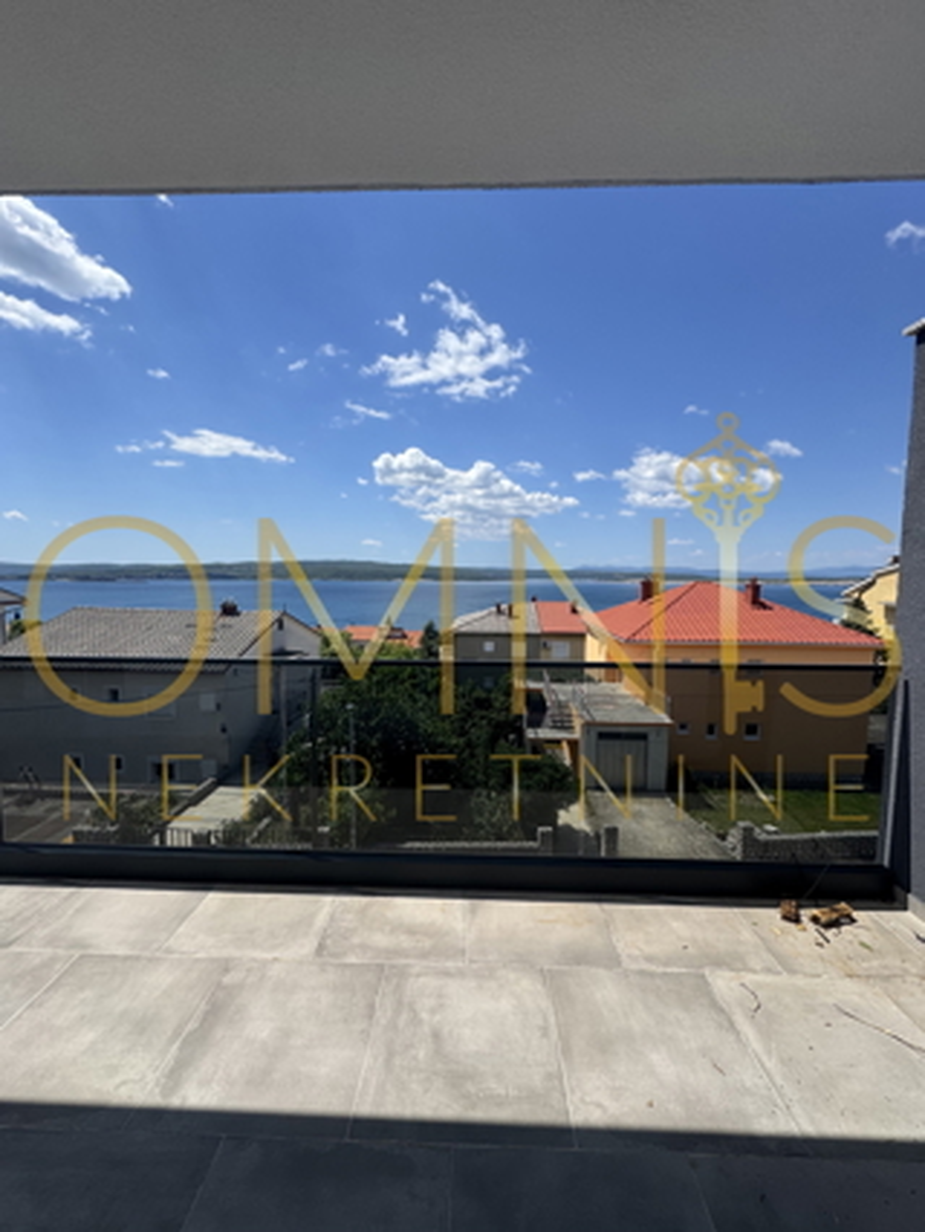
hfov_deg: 85.7
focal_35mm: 14
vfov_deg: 102.0
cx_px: 462
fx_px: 498
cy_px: 616
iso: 50
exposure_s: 1/2494
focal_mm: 2.22
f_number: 2.2
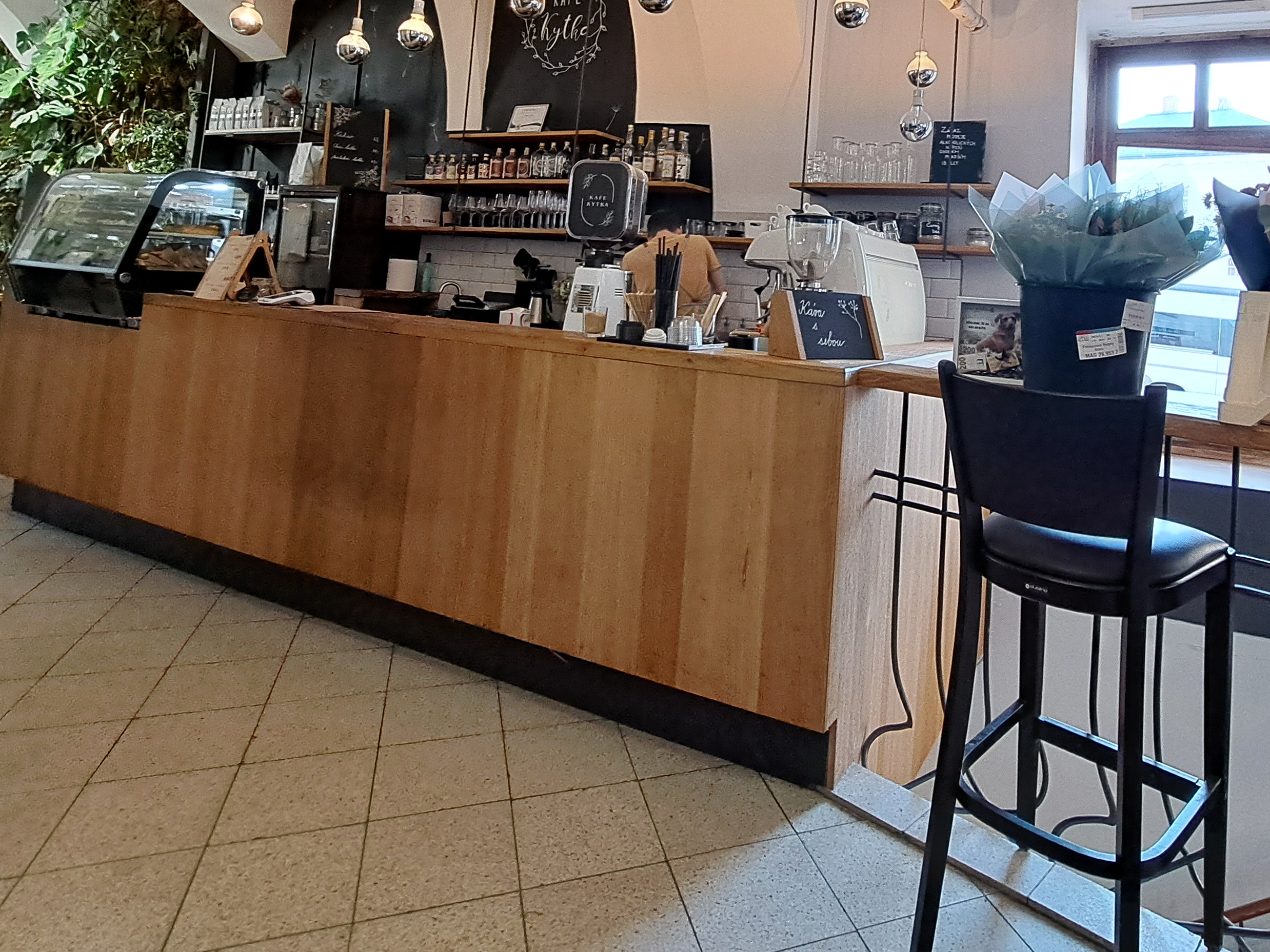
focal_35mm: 21
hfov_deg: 77.5
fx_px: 770
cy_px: 224
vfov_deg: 59.6
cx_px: 800
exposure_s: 1/50
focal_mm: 1.74
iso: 100
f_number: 2.2
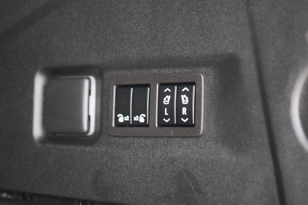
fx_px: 898
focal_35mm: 105
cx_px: 154
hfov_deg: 19.5
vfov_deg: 13.0
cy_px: 102
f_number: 2.8
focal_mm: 70
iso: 1600
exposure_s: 1/2.5
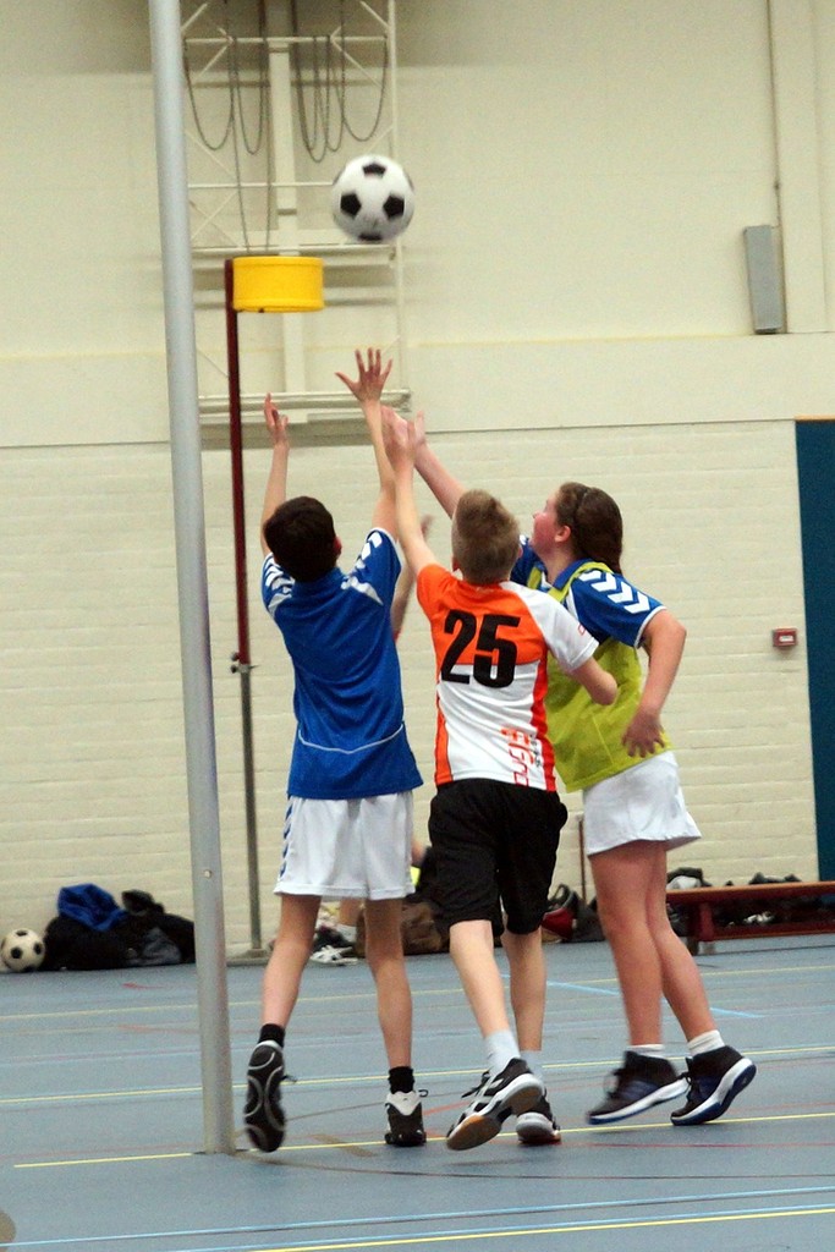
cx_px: 418
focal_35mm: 75
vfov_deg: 27.0
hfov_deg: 18.2
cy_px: 626
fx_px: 2608
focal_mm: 50
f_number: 2.8
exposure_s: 1/200
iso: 1250
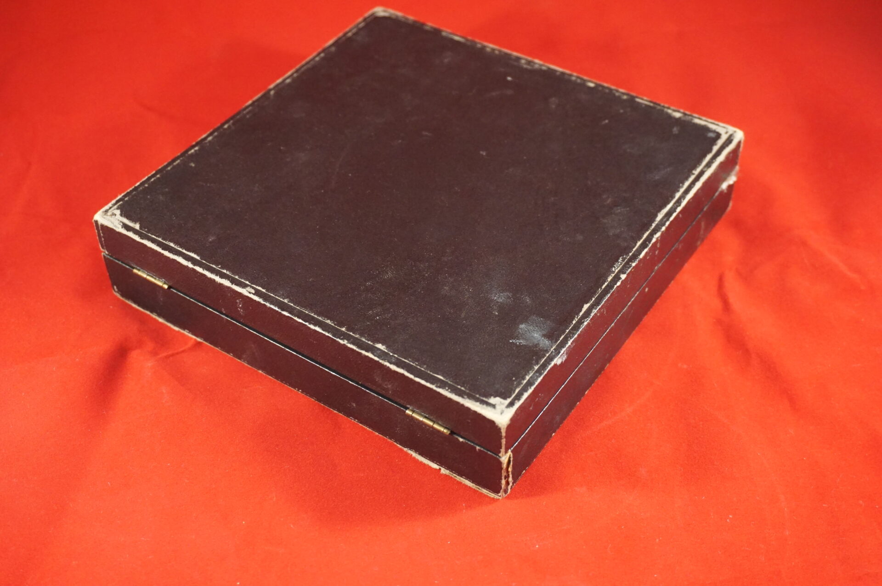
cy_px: 293
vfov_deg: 28.9
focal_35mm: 46
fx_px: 1138
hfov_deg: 42.4
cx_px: 441
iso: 3200
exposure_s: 1/60
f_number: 5
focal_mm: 31
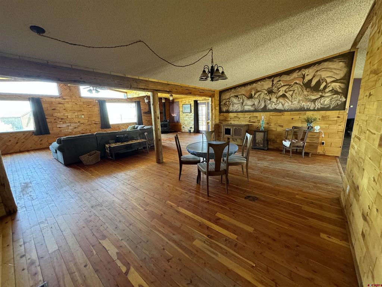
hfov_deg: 102.1
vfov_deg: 85.7
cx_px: 191
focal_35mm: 14
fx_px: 154
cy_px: 144
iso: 500
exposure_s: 1/60
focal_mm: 2.22
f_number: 2.2
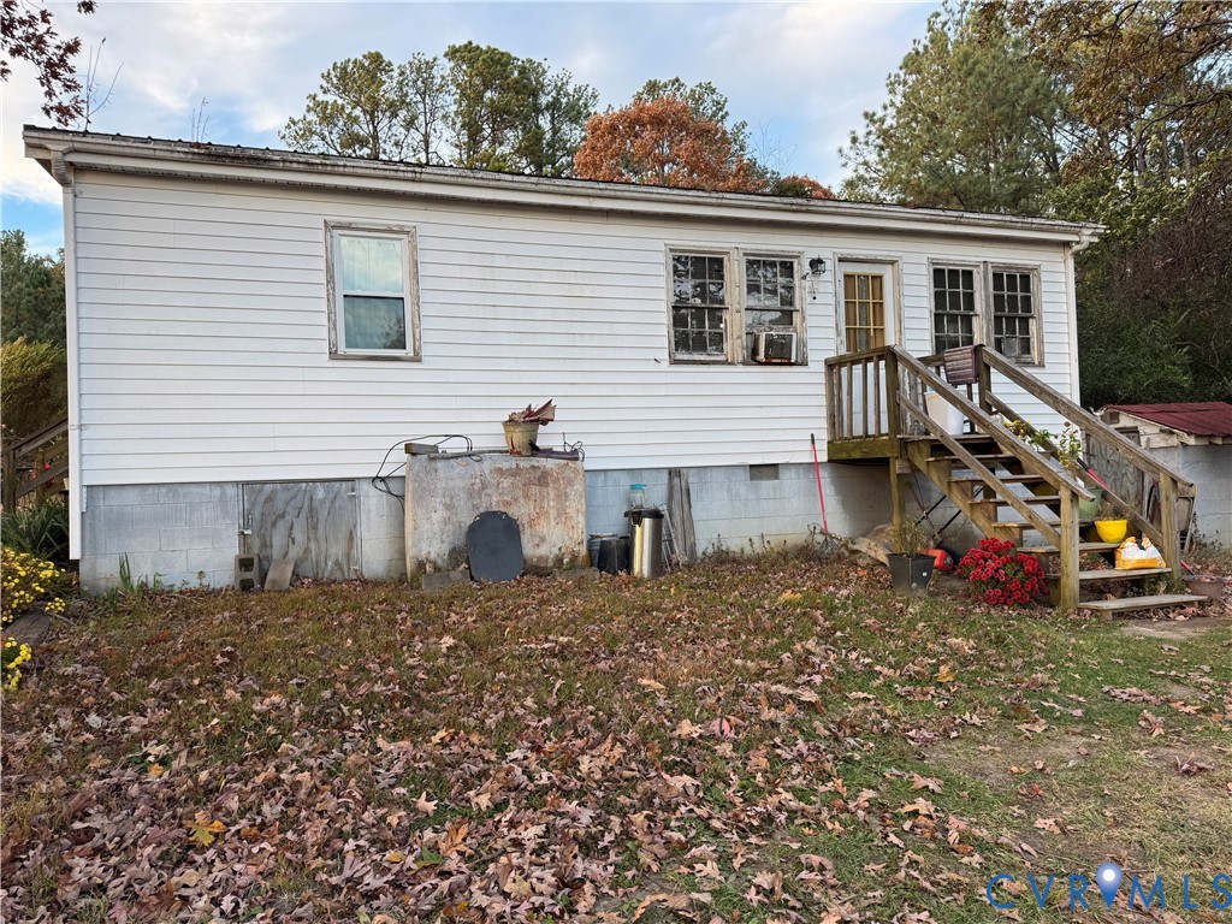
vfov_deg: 56.8
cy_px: 462
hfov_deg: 71.6
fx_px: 854
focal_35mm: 24
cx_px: 616
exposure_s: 1/135
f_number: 1.78
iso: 50
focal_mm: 6.76
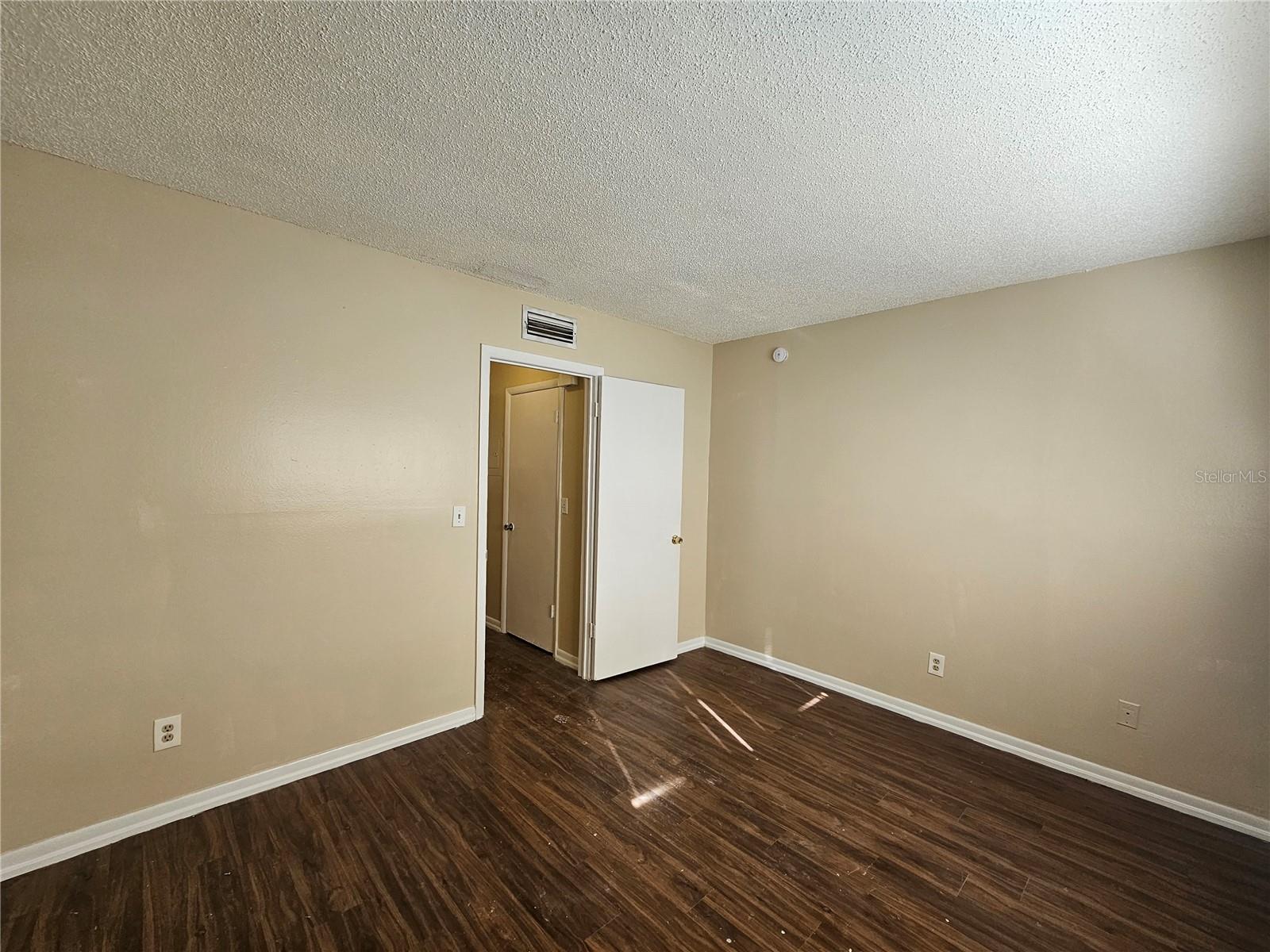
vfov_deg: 89.9
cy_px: 476
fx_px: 477
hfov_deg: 106.2
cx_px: 635
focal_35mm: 13
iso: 125
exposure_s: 1/100
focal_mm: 2.2
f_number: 2.2
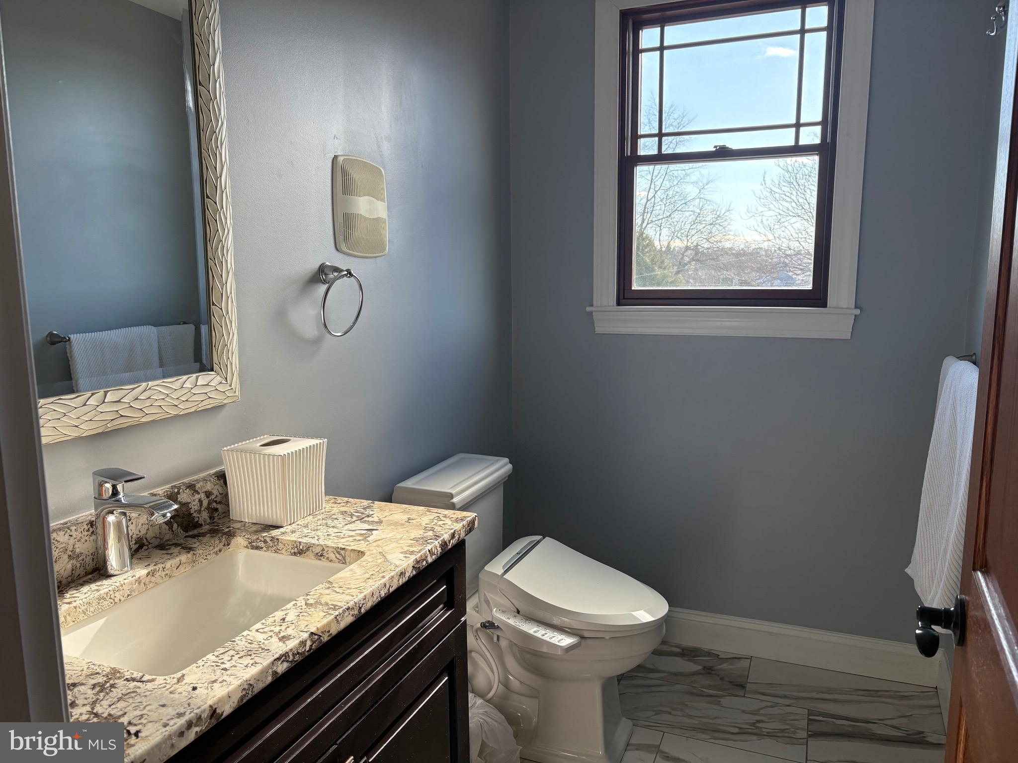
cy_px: 382
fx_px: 765
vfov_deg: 53.1
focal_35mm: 26
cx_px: 509
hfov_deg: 67.3
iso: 80
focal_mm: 5.96
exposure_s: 1/228
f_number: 1.6
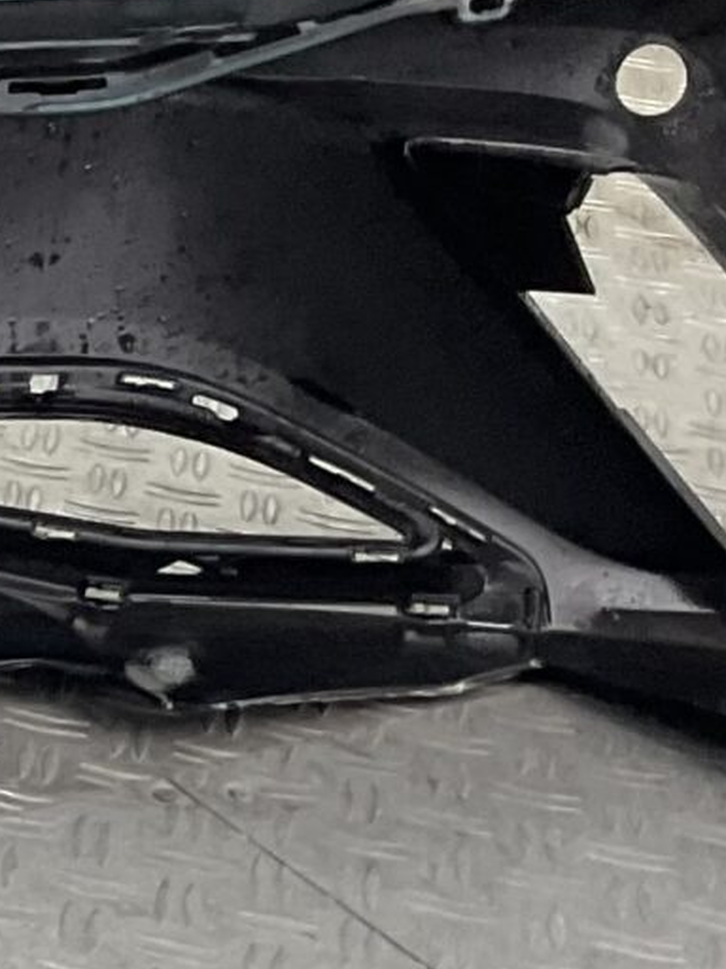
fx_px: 4055
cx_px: -1055
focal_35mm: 145
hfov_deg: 9.1
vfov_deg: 13.6
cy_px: 551
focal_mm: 3
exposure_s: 1/120
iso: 40
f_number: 1.8
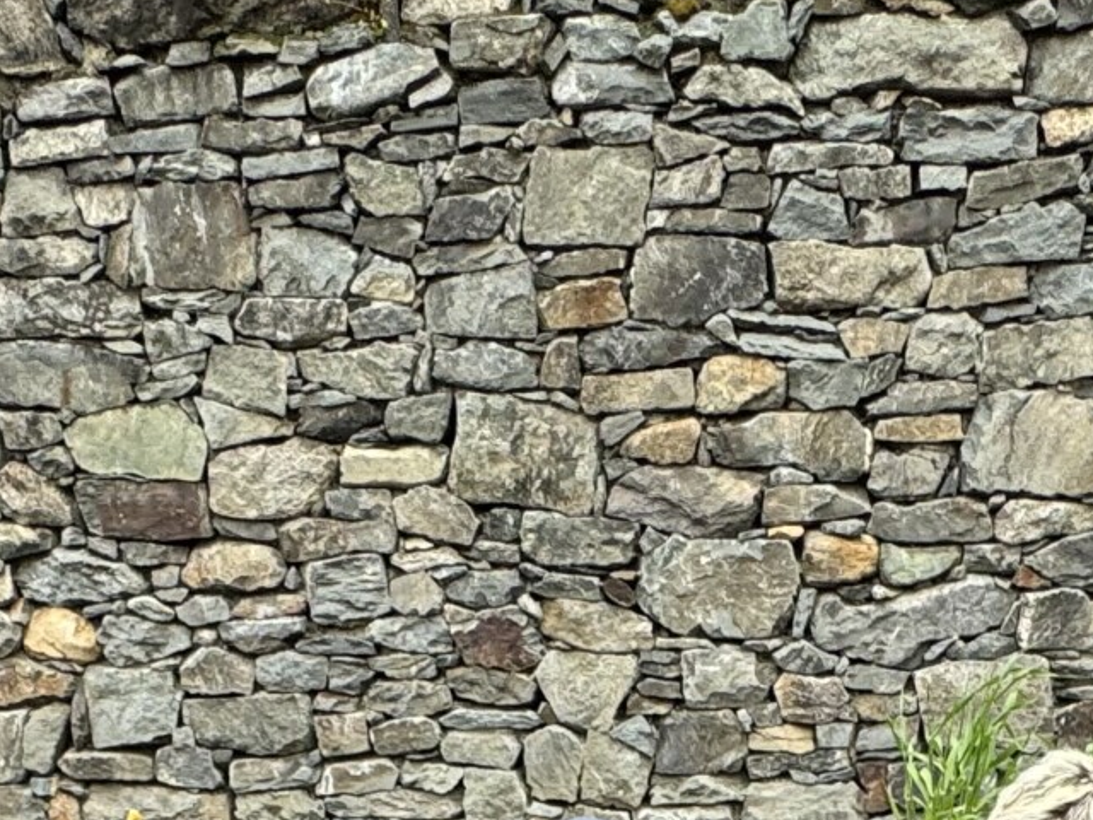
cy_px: 1625
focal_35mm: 56
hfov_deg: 34.3
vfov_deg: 18.1
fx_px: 1768
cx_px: 488
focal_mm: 2.22
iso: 40
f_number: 2.2
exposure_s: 1/314
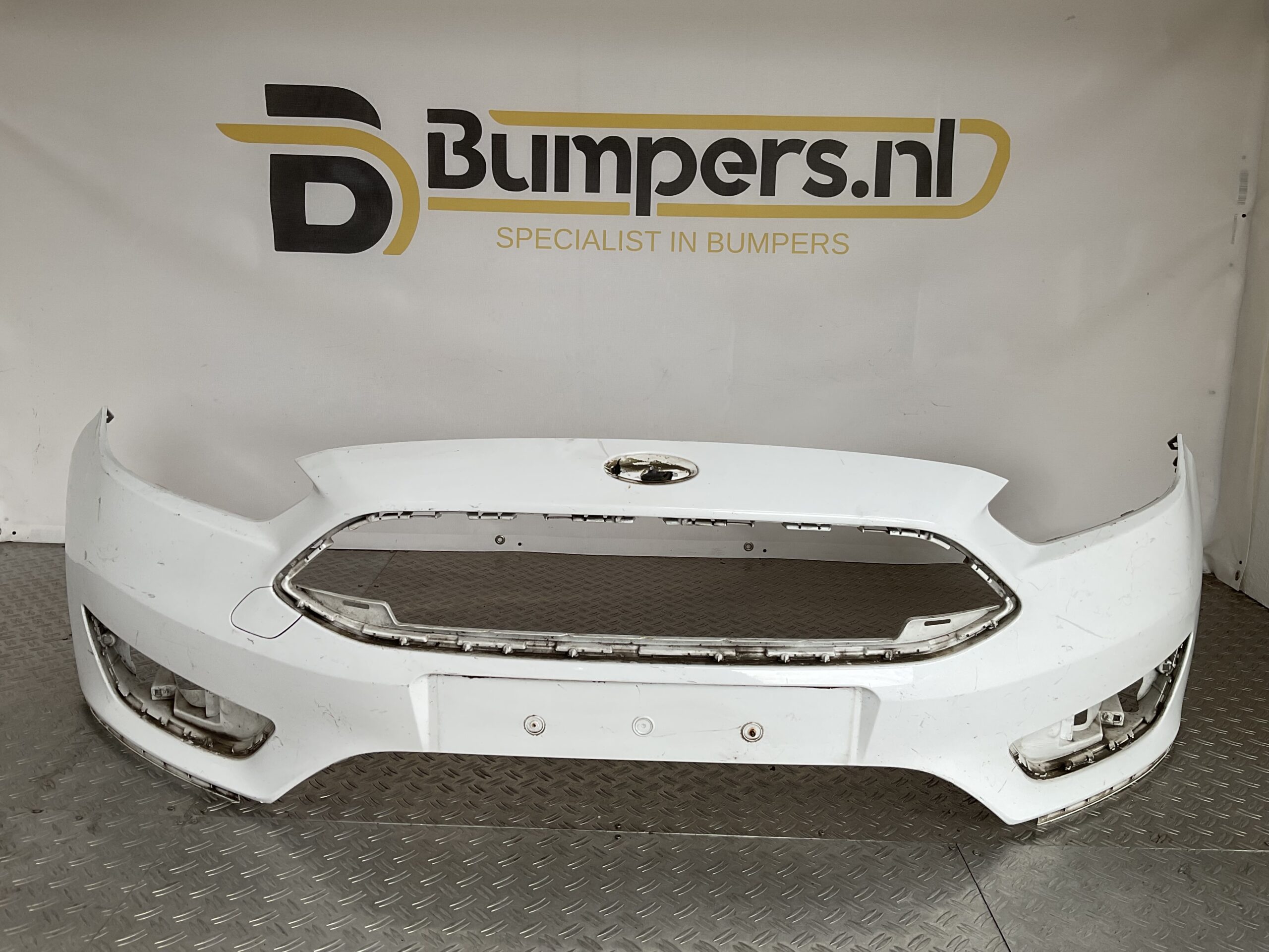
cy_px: 476
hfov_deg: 61.7
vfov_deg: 48.2
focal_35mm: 29
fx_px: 1063
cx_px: 634
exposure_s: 1/120
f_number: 1.8
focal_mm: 3
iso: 20
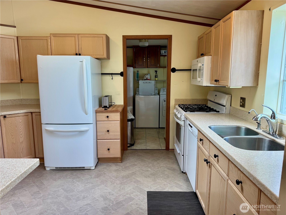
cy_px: 108
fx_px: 198
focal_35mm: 24
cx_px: 143
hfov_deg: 71.6
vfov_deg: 56.8
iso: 64
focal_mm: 6.76
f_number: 1.78
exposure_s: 1/120
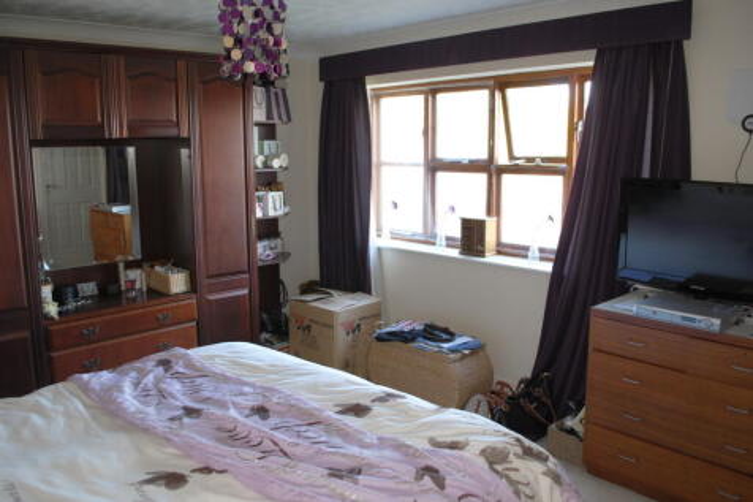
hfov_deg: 61.9
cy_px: 251
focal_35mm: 30
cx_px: 376
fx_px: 627
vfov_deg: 43.6
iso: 200
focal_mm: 20
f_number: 3.8
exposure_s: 1/20
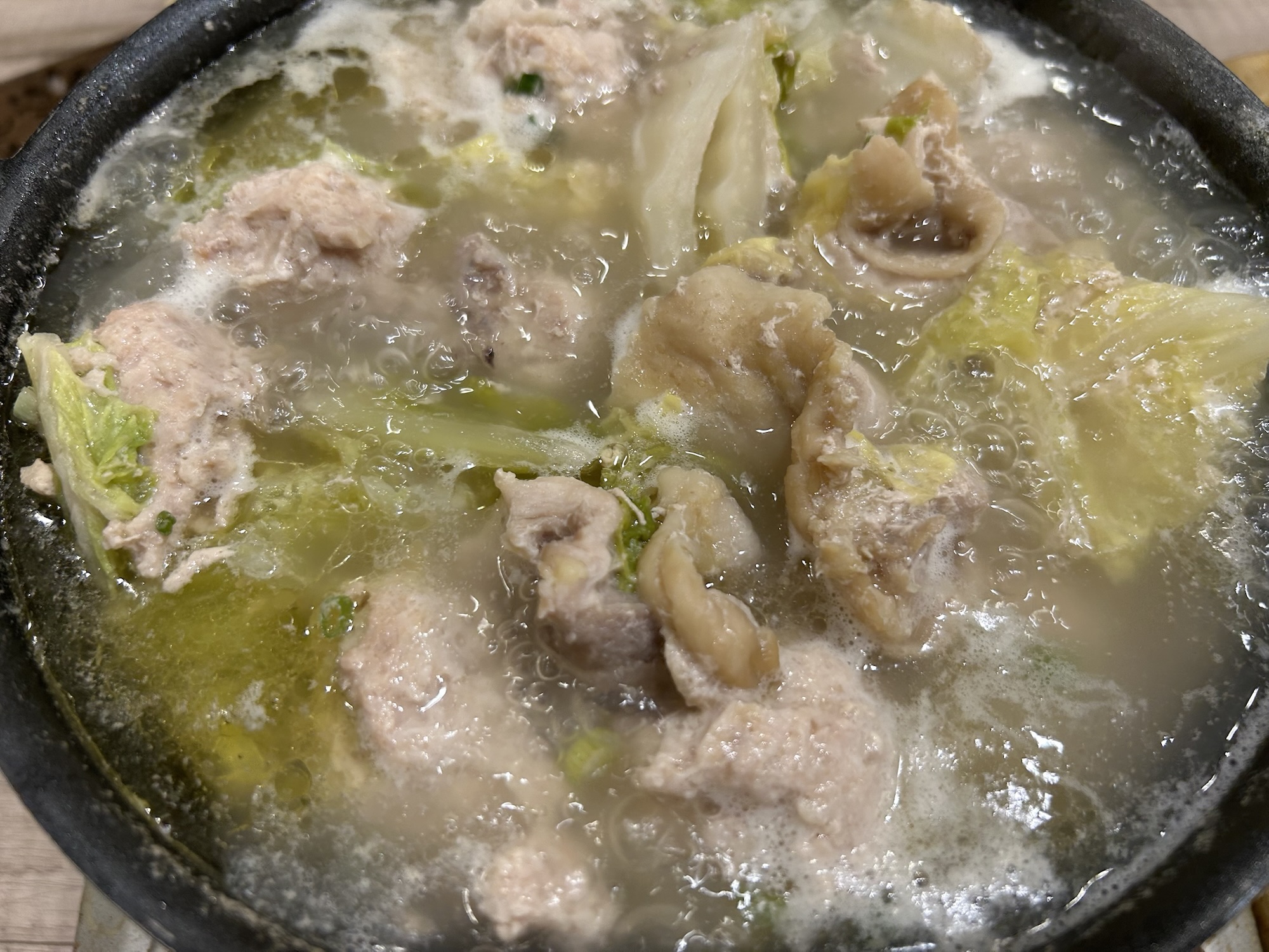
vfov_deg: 53.1
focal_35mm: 26
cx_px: 634
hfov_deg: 67.3
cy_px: 476
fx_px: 953
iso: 80
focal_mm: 5.7
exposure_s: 1/100
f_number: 1.5
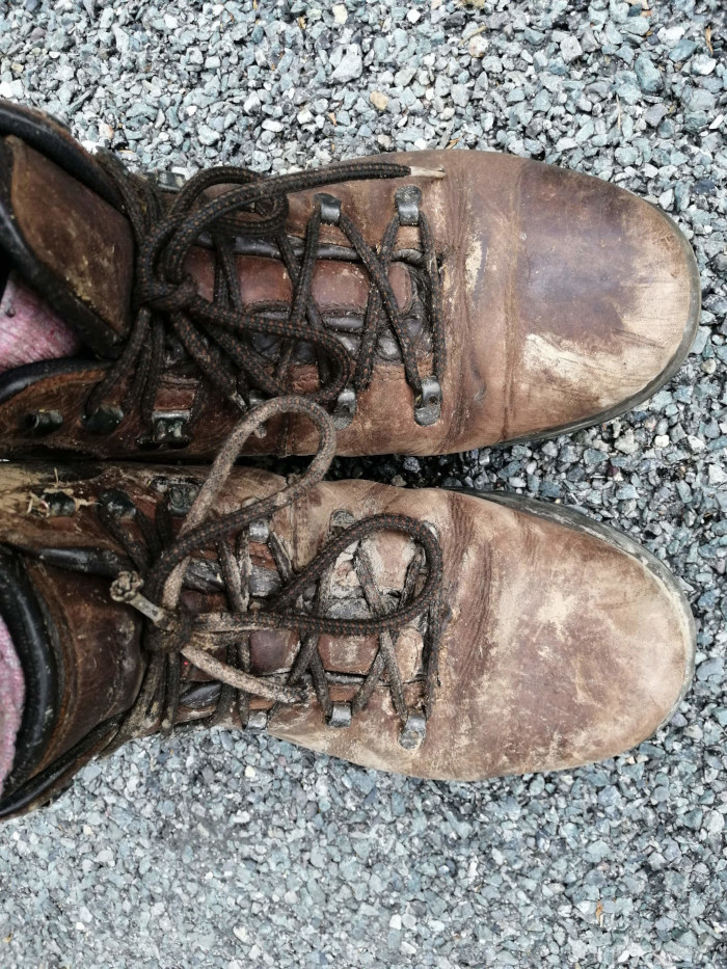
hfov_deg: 51.4
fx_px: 756
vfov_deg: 65.3
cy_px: 484
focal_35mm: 27
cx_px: 364
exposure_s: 1/363
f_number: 1.8
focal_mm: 3.95
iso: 160
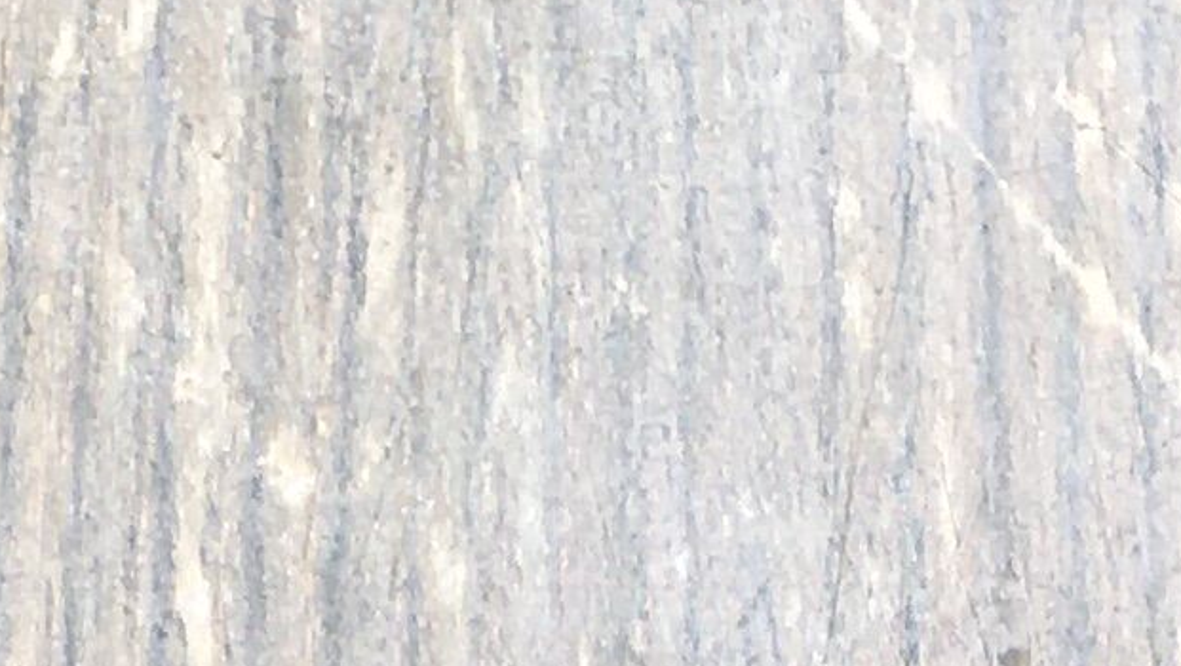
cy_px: 1956
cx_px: 584
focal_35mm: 205
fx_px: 6423
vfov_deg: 5.6
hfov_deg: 10.5
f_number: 2.2
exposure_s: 1/527
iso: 25
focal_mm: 4.15
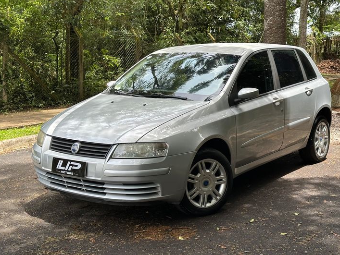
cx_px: 182
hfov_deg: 34.9
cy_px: 110
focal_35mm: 55
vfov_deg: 26.6
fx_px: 540
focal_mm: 6.86
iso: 64
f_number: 1.78
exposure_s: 1/558
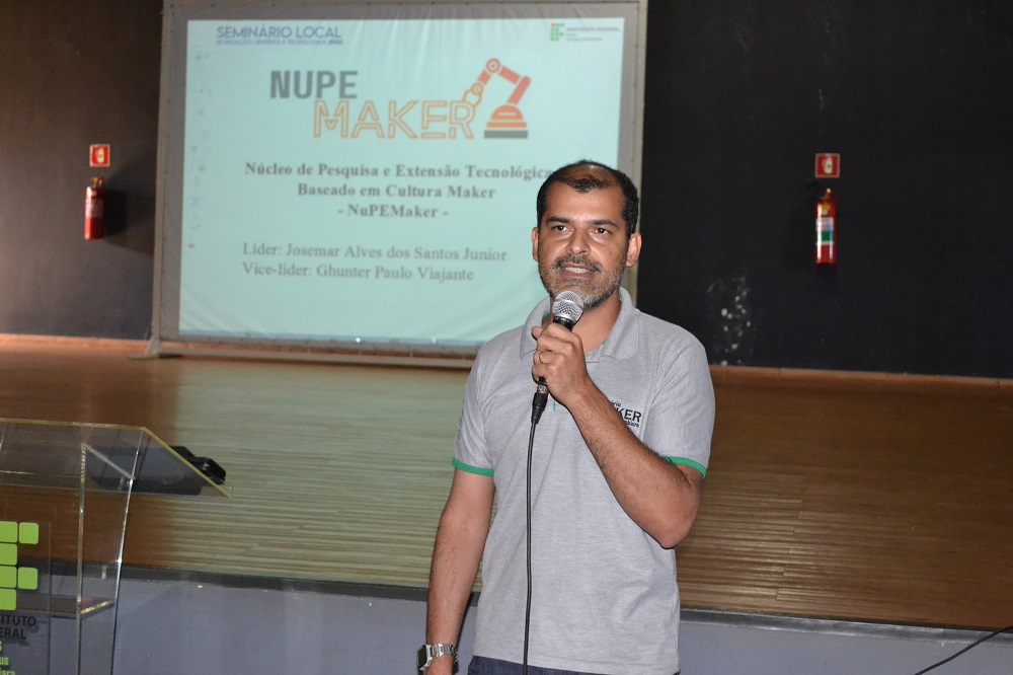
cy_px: 338
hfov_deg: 36.9
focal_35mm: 54
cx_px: 506
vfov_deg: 25.0
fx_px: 1519
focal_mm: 36
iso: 3200
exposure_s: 1/60
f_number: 5
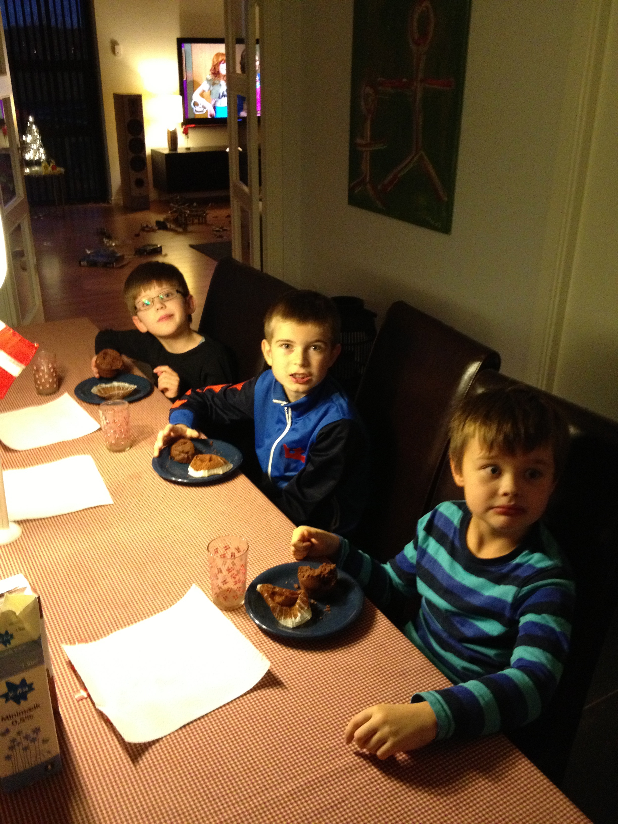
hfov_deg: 40.7
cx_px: 309
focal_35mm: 35
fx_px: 833
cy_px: 412
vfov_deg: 52.6
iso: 400
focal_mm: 4.28
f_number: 2.4
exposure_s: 1/20
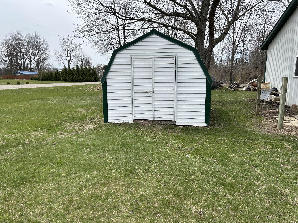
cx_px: 149
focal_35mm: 26
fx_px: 224
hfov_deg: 67.3
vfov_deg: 53.1
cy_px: 112
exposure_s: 1/3704
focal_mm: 5.7
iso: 50
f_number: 1.5
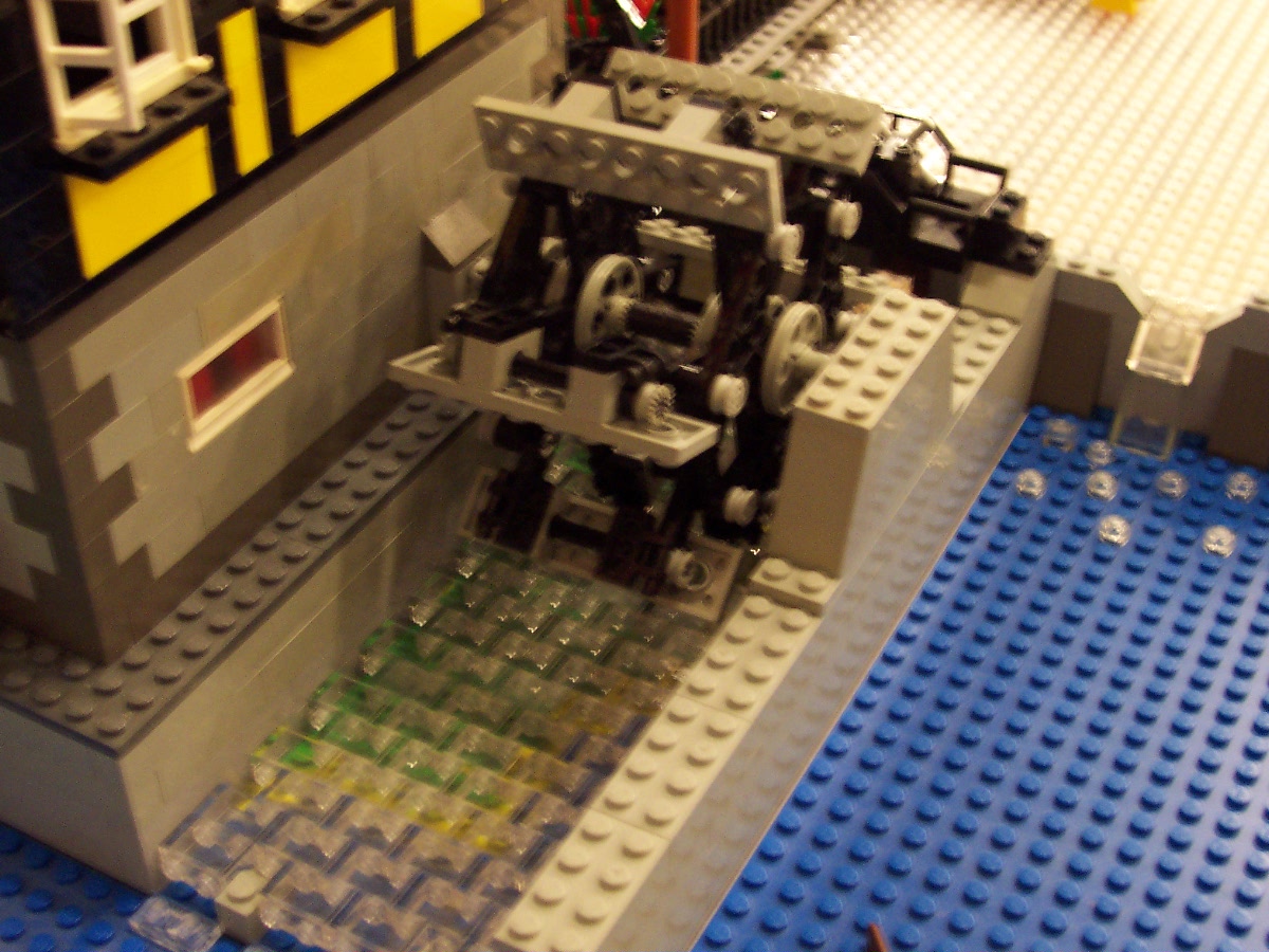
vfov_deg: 31.5
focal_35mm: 46
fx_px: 1686
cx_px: 634
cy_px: 476
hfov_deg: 41.2
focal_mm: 7
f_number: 3
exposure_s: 1/8
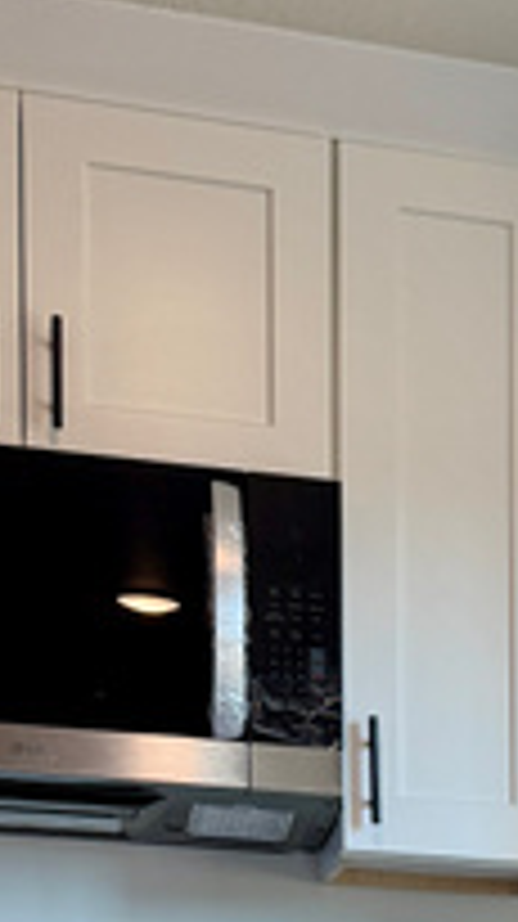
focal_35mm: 98
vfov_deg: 19.3
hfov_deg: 11.5
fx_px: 2398
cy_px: 1349
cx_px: 923
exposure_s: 1/232
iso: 100
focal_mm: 6.76
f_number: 1.78
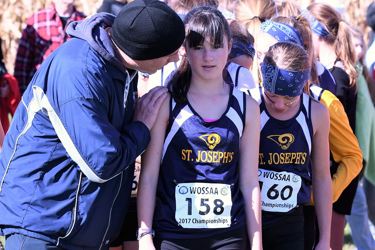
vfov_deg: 12.2
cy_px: 125
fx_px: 1172
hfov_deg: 18.2
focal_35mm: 112
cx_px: 188
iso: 450
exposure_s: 1/1000
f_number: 5.6
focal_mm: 75
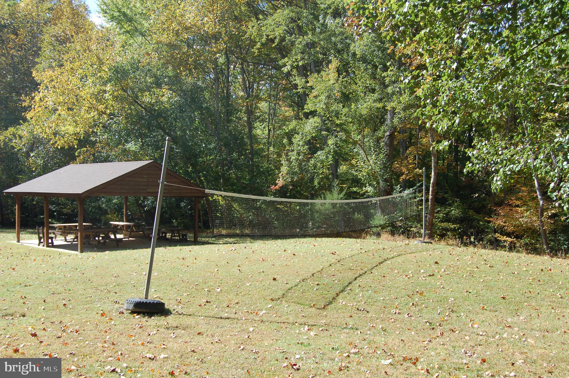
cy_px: 189
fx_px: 521
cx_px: 284
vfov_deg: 39.9
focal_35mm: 33
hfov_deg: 57.3
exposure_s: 1/160
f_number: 7.1
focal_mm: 22
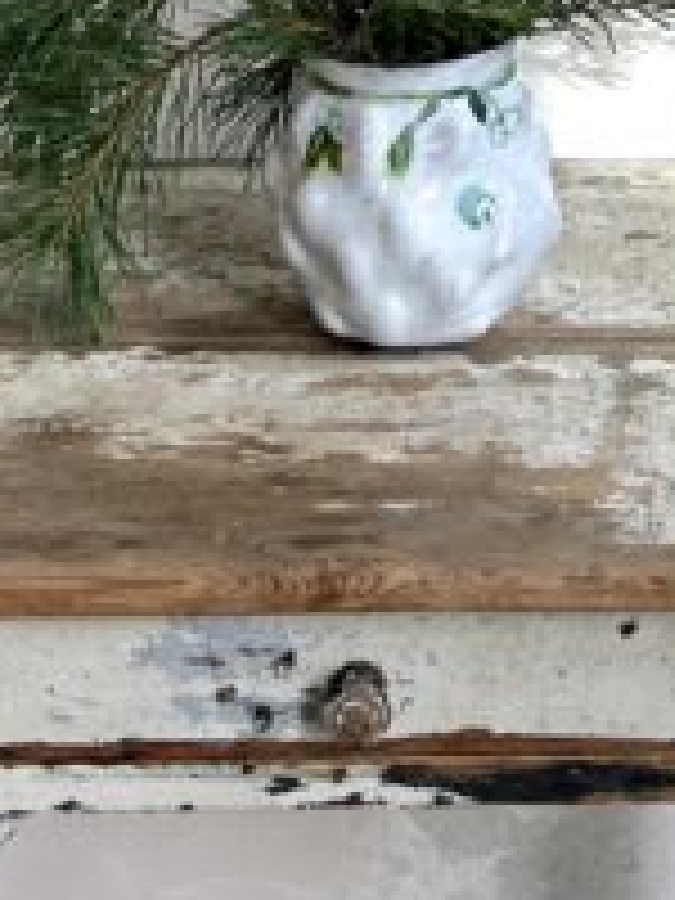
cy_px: 126
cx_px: 333
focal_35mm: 52
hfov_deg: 28.0
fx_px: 1352
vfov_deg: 35.1
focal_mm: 5.7
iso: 50
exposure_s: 1/678
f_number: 1.5
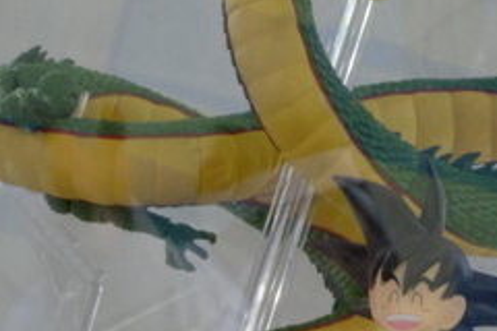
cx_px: -35
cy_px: 572
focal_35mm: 333
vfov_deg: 4.1
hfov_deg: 6.2
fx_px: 4597
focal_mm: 50
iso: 1600
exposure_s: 1/60
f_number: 29
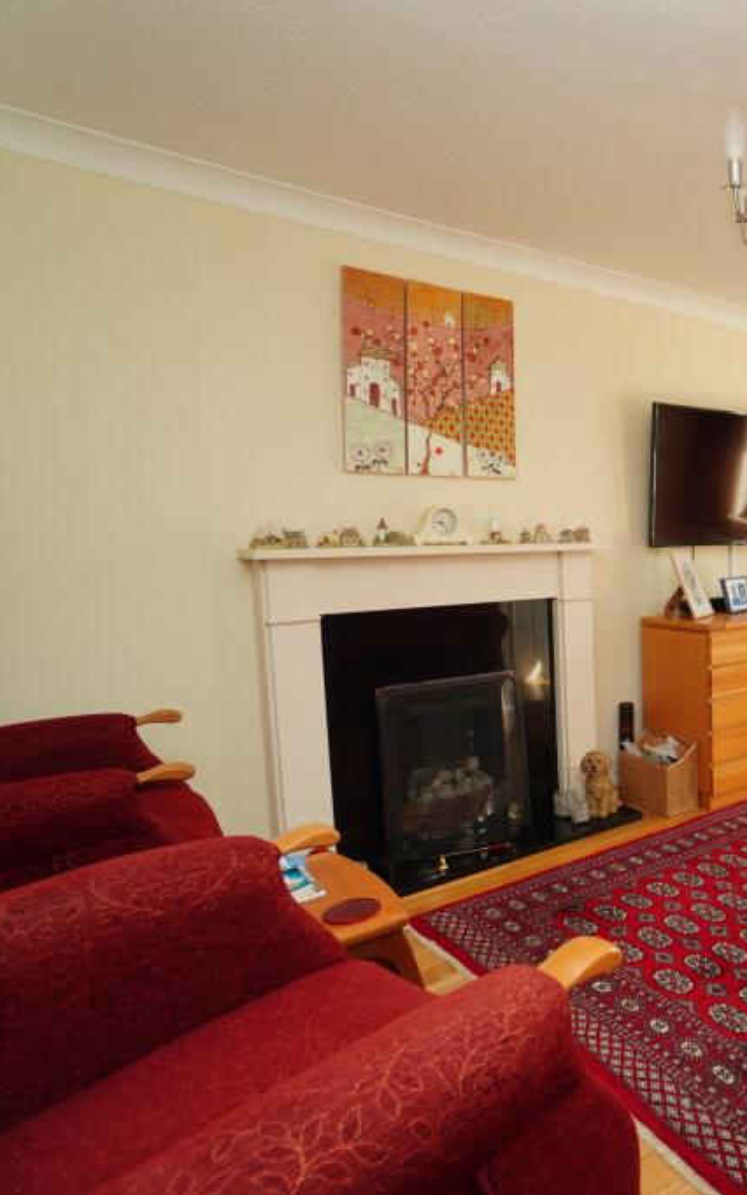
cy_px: 598
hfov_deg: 42.4
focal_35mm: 23
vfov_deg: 77.1
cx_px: 810
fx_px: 749
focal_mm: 10
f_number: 4
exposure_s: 1/160
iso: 400
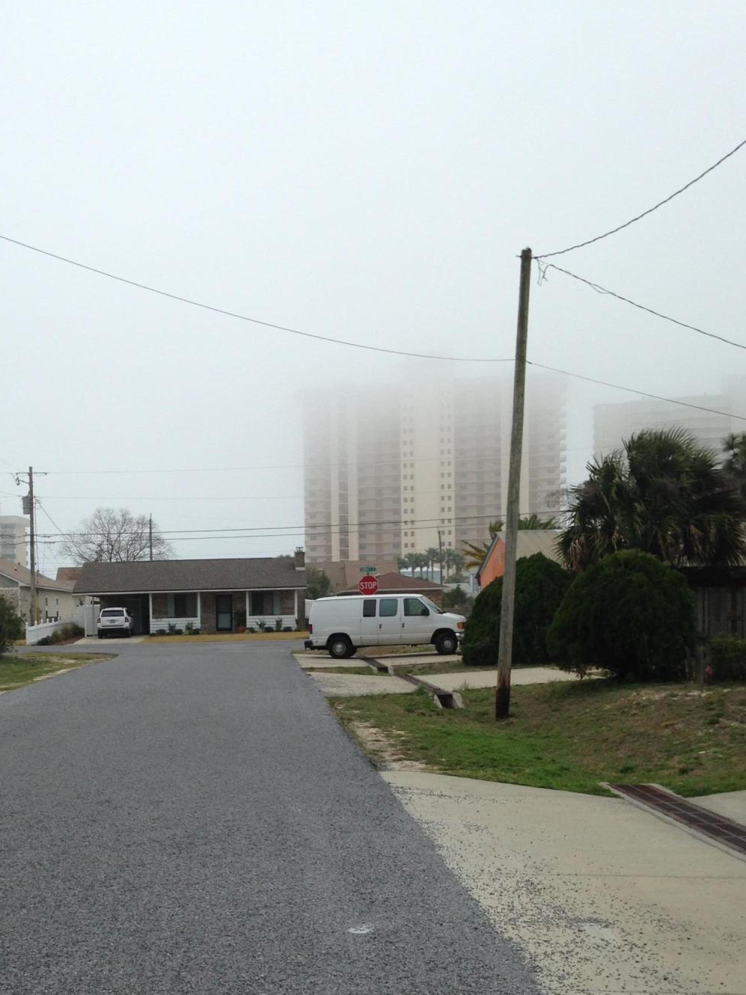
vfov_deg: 37.8
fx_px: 1437
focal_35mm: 50
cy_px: 653
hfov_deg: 28.9
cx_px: 256
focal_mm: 4.12
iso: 50
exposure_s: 1/471
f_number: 2.4
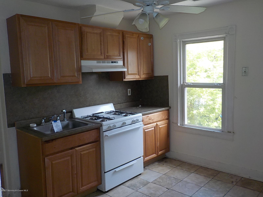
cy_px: 98
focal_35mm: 30
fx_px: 228
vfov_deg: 46.8
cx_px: 132
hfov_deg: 60.0
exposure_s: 1/60
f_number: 3.3
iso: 125
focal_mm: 4.1
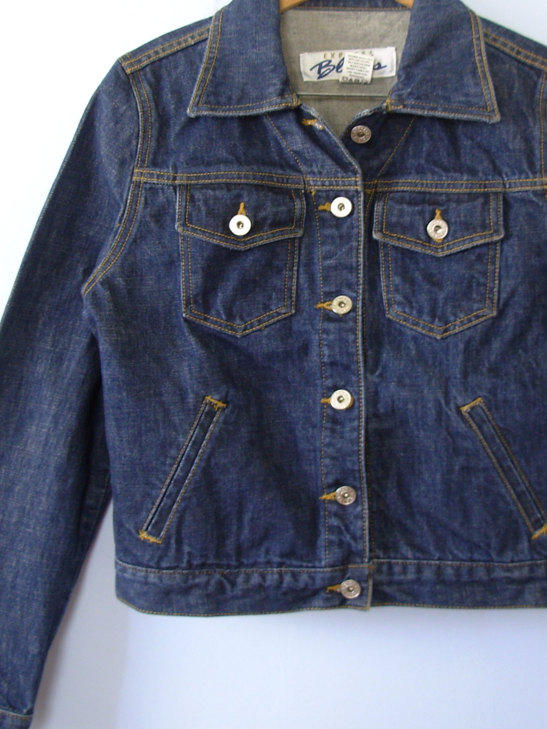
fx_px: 1222
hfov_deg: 25.2
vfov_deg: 33.1
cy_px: 283
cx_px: 344
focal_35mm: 58
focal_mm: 6.3
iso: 50
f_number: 2.9
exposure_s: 1/10.4
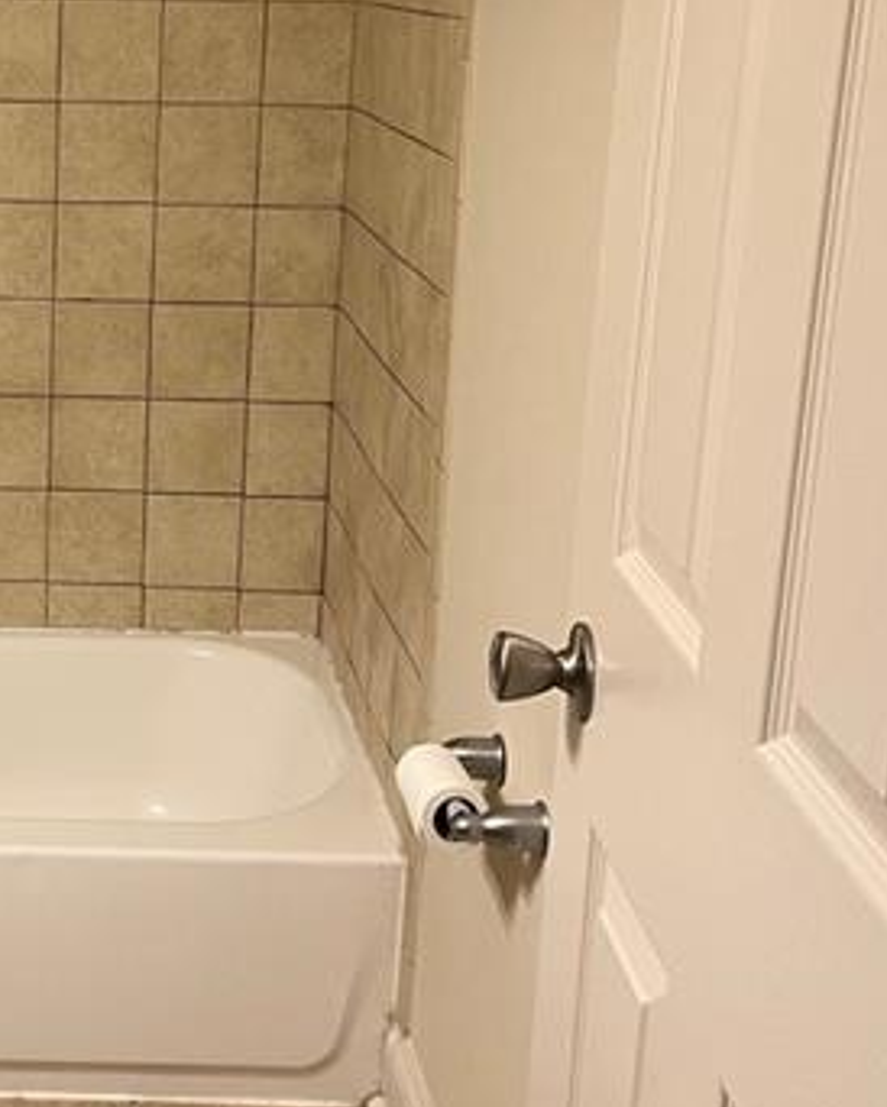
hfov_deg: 25.3
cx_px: -13
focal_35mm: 57
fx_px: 1869
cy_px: 350
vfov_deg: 32.7
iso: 80
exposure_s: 1/60
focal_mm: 5.1
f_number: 1.6
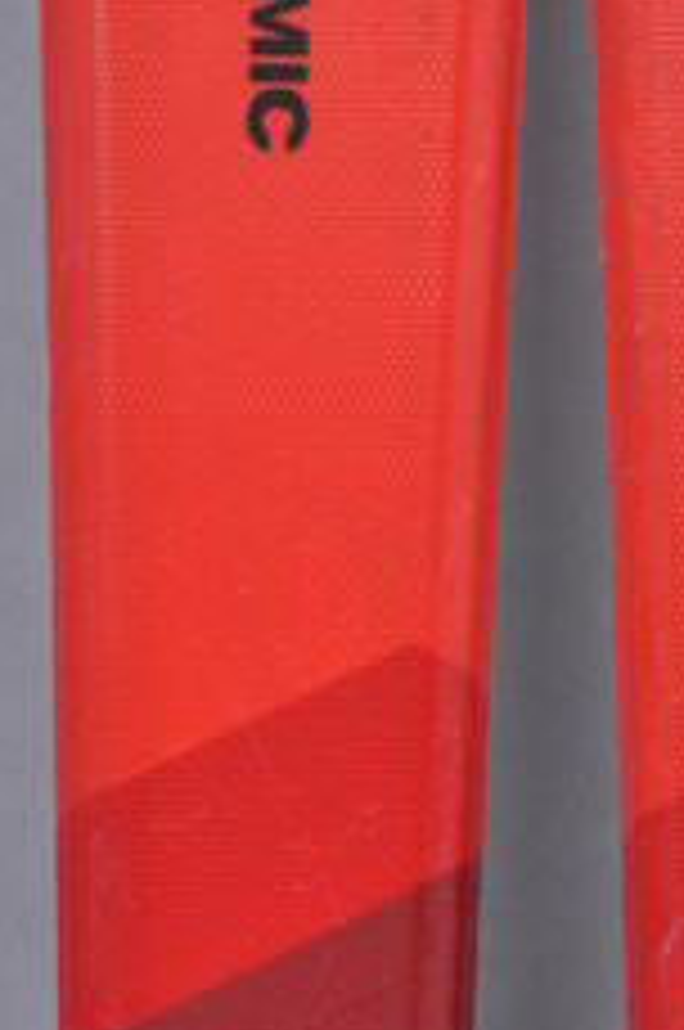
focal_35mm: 309
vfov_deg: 6.7
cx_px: 551
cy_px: 202
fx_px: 8832
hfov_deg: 4.4
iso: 3200
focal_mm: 105
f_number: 9.5
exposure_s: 1/125
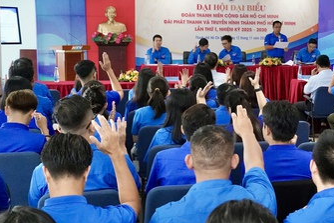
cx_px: 270
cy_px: 84
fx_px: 640
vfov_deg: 19.7
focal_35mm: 69
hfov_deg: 28.6
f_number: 8
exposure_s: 1/200
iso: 6400
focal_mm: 35
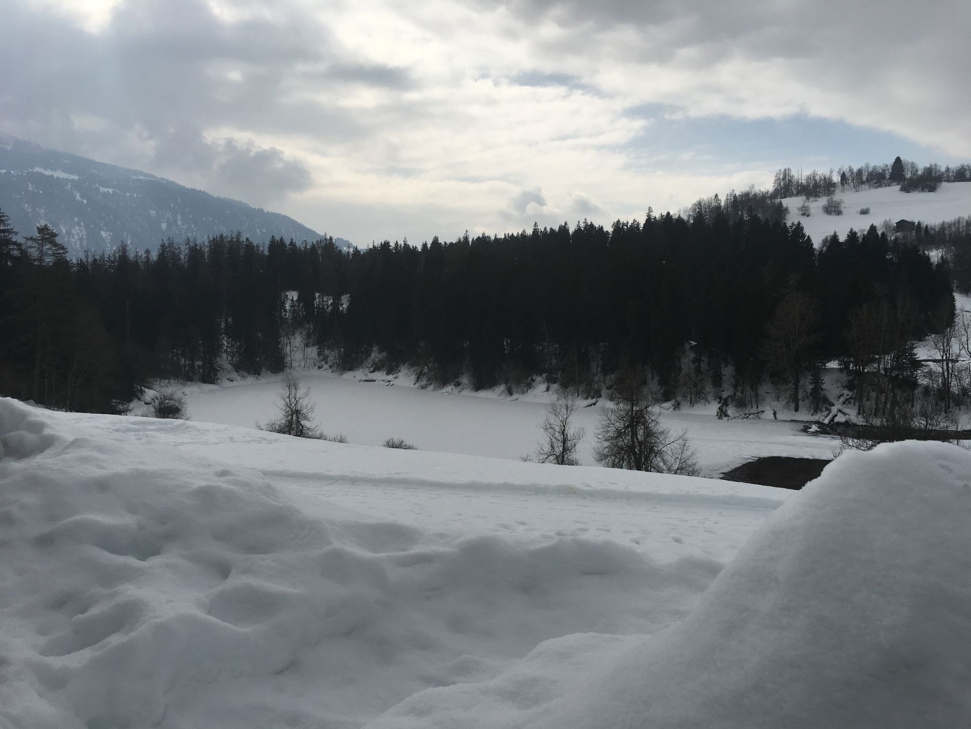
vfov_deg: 48.2
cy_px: 364
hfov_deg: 61.7
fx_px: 813
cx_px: 486
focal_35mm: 29
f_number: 2.2
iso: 25
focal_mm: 4.15
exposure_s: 1/3846
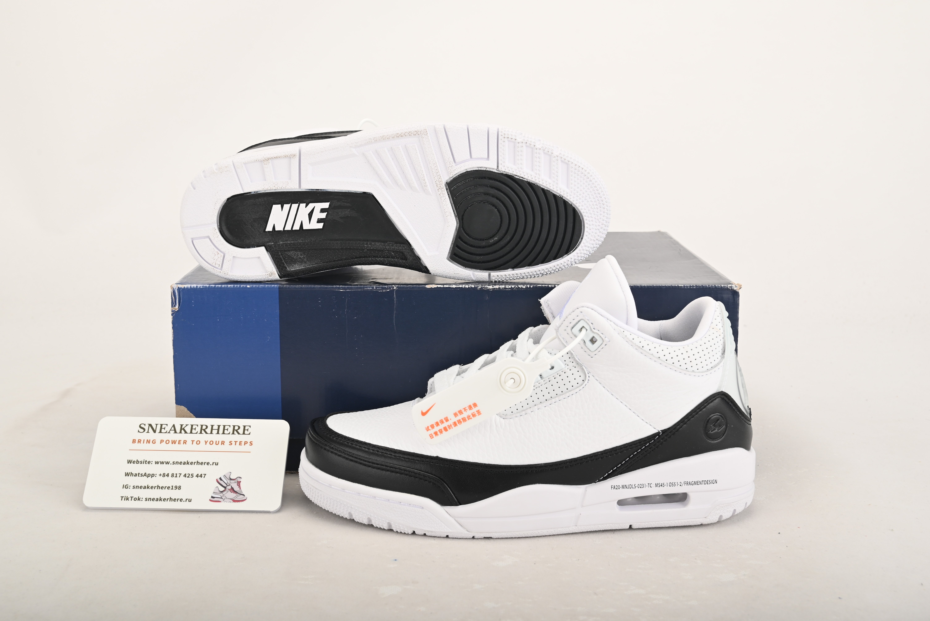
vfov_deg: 29.9
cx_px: 465
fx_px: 1163
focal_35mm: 45
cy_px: 310
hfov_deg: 43.6
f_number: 11
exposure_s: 1/200
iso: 100
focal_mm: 45
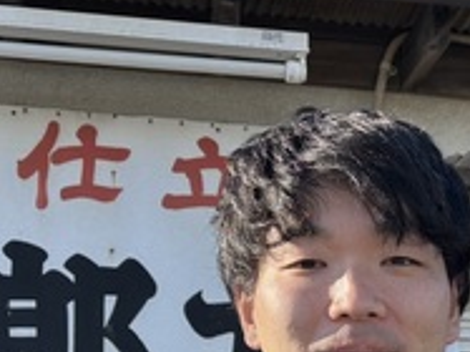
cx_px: 395
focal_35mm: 89
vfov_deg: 15.8
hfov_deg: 21.7
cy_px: 445
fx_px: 1208
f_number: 1.6
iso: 50
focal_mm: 5.96
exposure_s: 1/1139
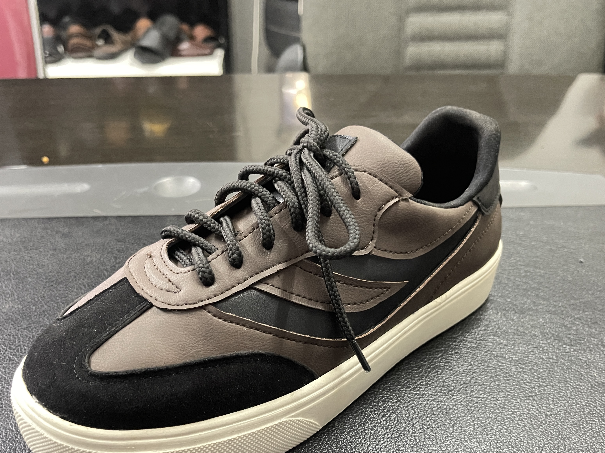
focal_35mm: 34
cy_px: 283
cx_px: 297
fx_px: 594
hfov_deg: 54.0
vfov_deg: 41.5
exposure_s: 1/20
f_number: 1.6
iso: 1000
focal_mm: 5.1
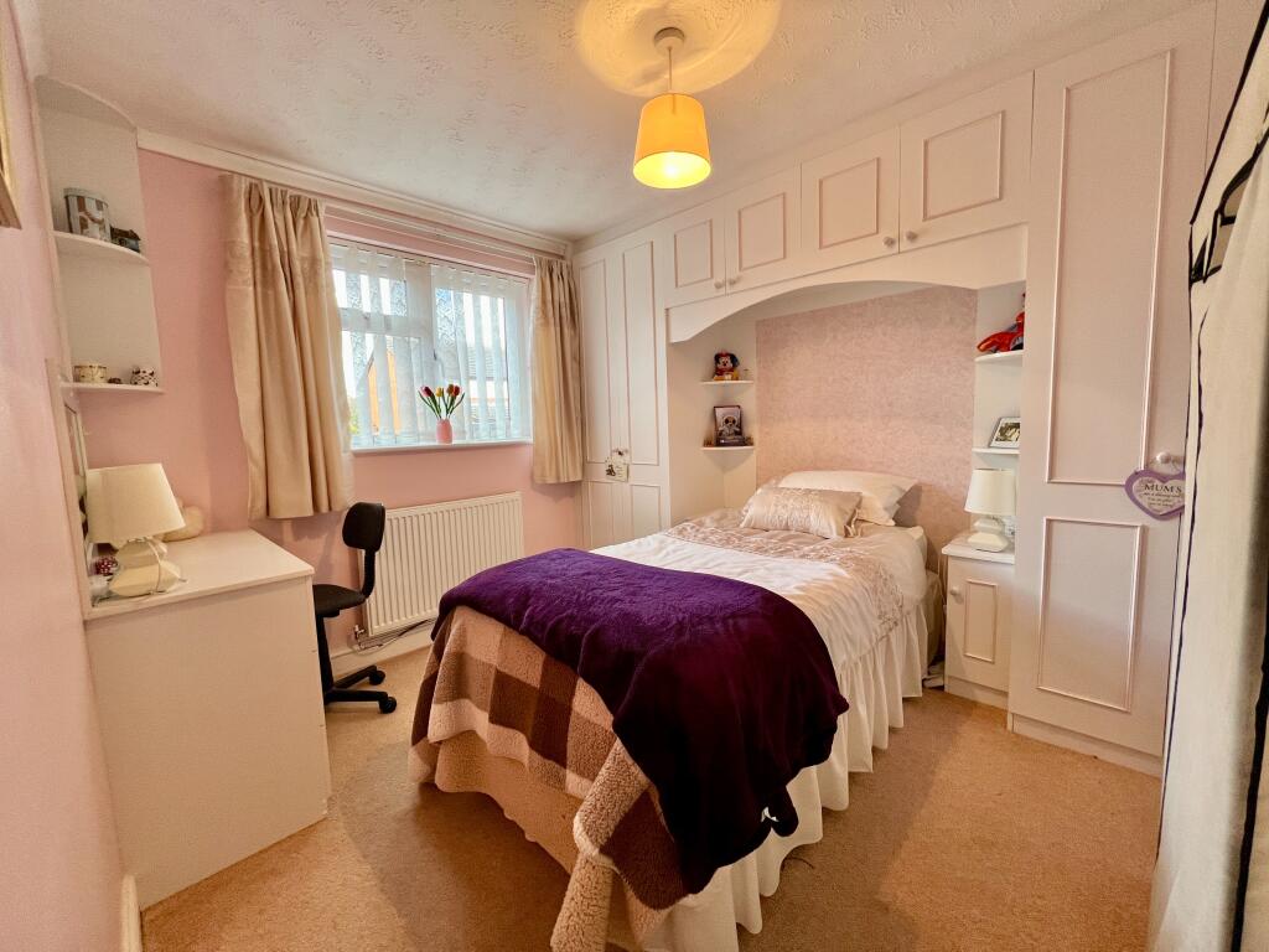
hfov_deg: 106.2
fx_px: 477
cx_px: 634
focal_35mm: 13
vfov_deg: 89.9
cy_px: 476
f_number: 1.8
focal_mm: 1.57
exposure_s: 1/100
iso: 160
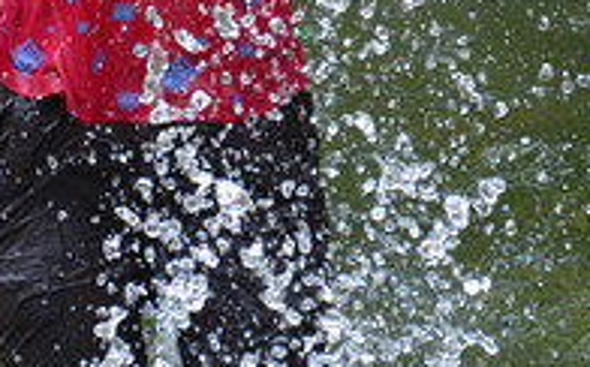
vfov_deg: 2.3
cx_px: 262
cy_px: -375
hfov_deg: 3.7
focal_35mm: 574
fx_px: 9219
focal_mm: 92
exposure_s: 1/1000
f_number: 5.6
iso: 640
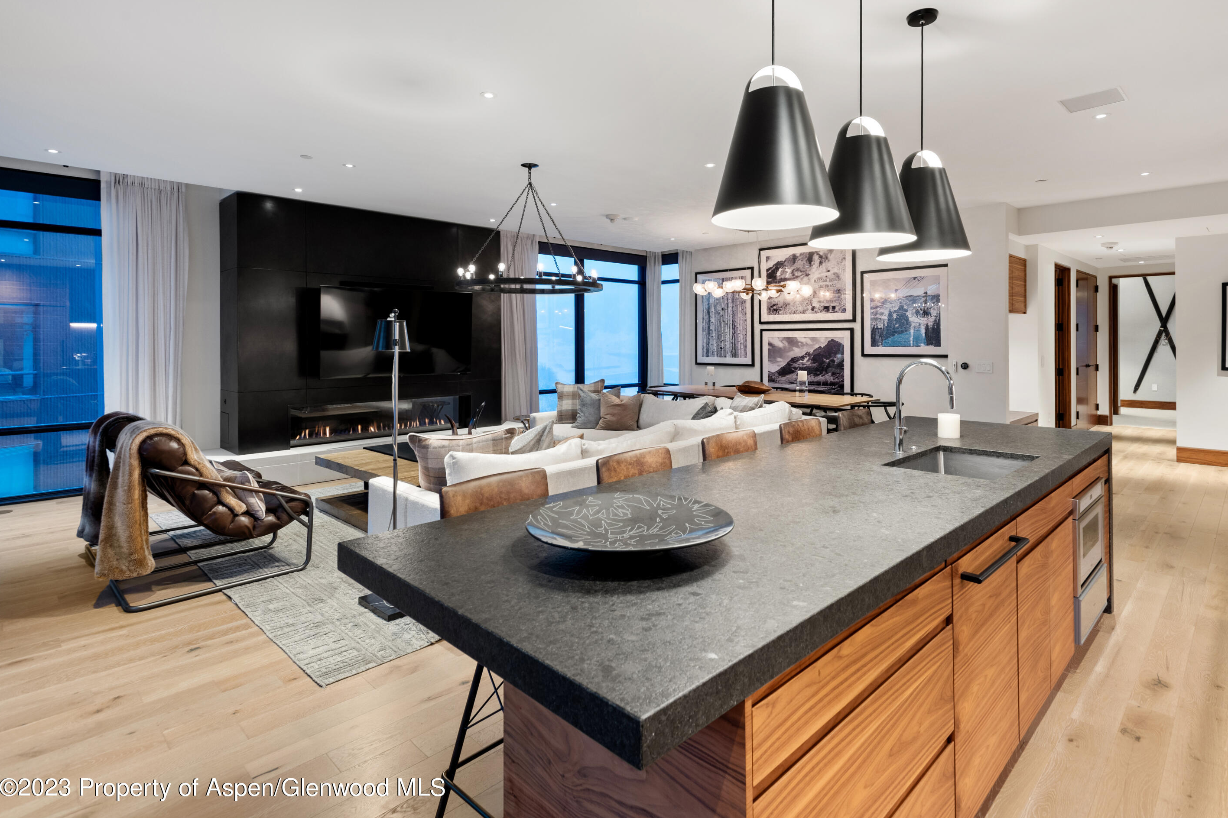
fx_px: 614
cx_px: 647
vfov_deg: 67.4
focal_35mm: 18
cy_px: 394
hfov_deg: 89.9
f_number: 7.1
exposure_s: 1/1.25
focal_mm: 17
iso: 640
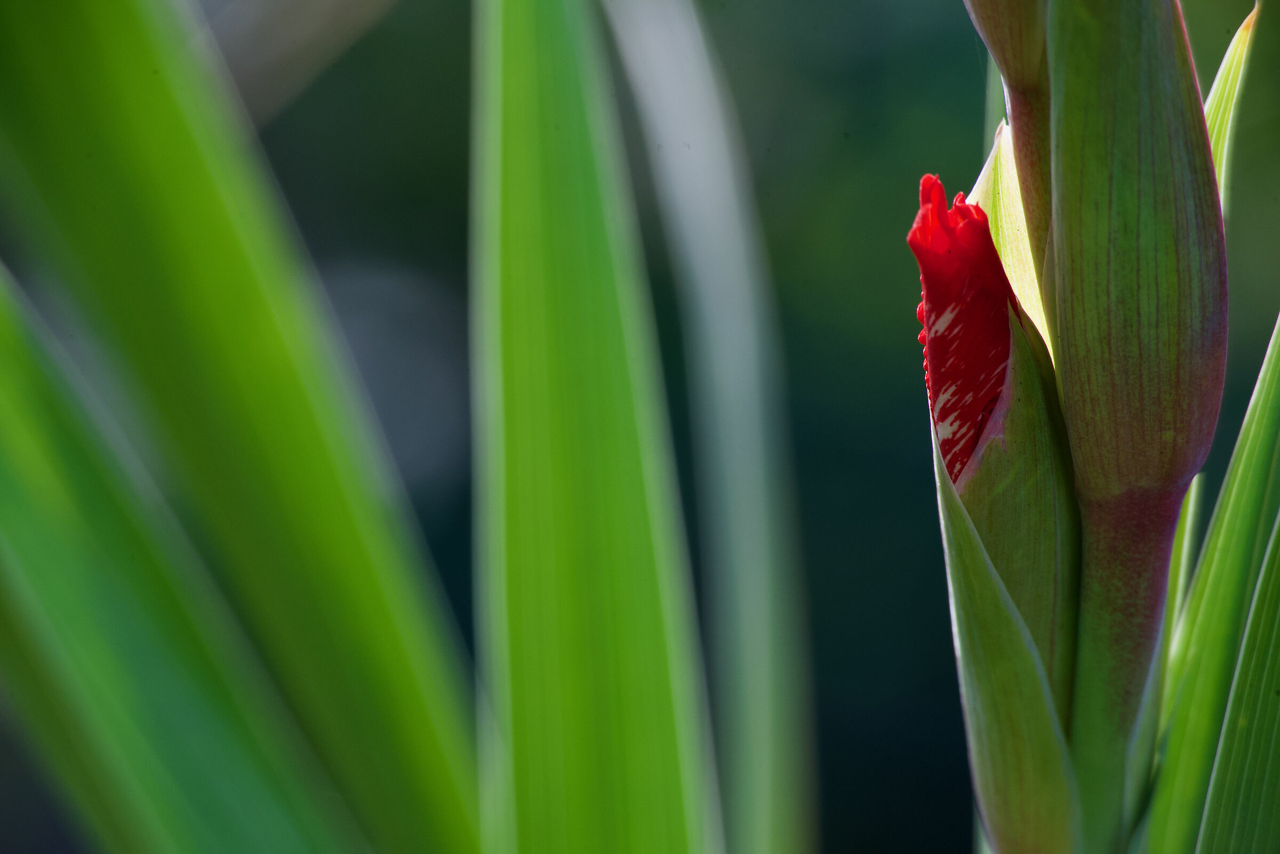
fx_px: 7469
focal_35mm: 210
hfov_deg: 9.8
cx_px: 640
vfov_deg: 6.5
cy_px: 427
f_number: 11
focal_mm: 210
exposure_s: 1/180
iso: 400
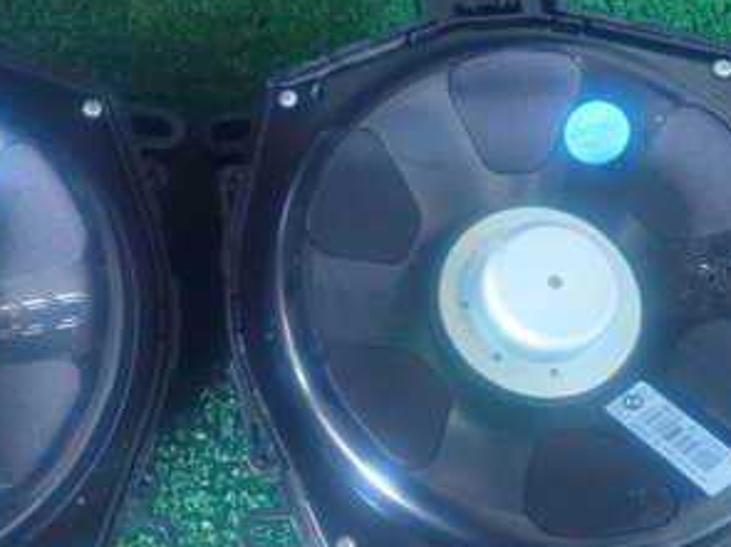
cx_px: 201
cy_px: 292
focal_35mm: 61
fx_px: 1288
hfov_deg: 31.2
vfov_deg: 24.0
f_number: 2.3
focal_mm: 5.5
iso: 800
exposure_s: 1/20
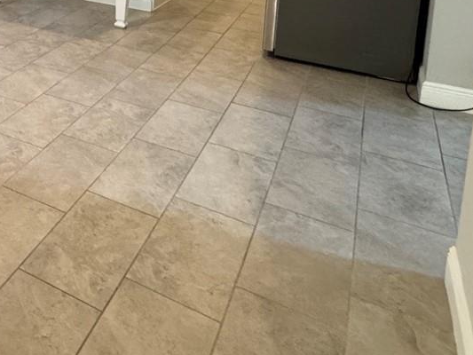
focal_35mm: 42
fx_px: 574
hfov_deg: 35.3
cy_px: -76
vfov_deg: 29.3
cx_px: -96
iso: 400
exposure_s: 1/60
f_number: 2.2
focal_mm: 2.22
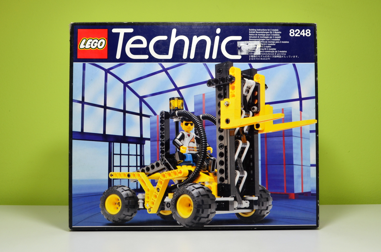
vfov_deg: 39.8
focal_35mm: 33
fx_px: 348
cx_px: 190
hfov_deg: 57.3
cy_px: 126
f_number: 5.6
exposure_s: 1/15
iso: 125
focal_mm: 22
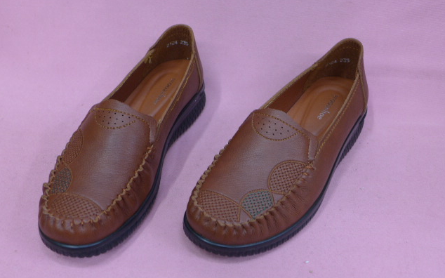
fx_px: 461
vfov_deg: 33.6
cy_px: 139
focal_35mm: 38
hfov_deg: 51.6
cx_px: 223
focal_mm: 7.3
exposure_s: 1/80
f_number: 1.7
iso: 125
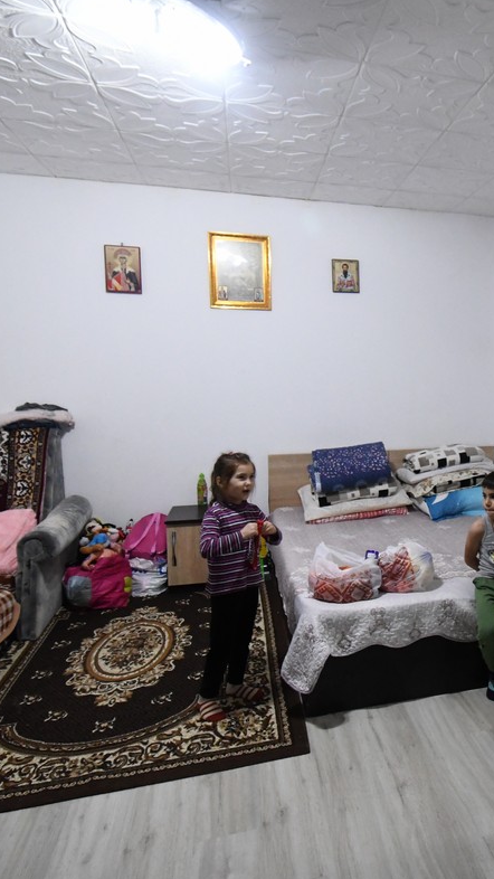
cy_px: 437
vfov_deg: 76.3
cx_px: 445
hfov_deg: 43.5
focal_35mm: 24
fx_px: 559
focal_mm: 10
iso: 4000
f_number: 5.6
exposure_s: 1/80
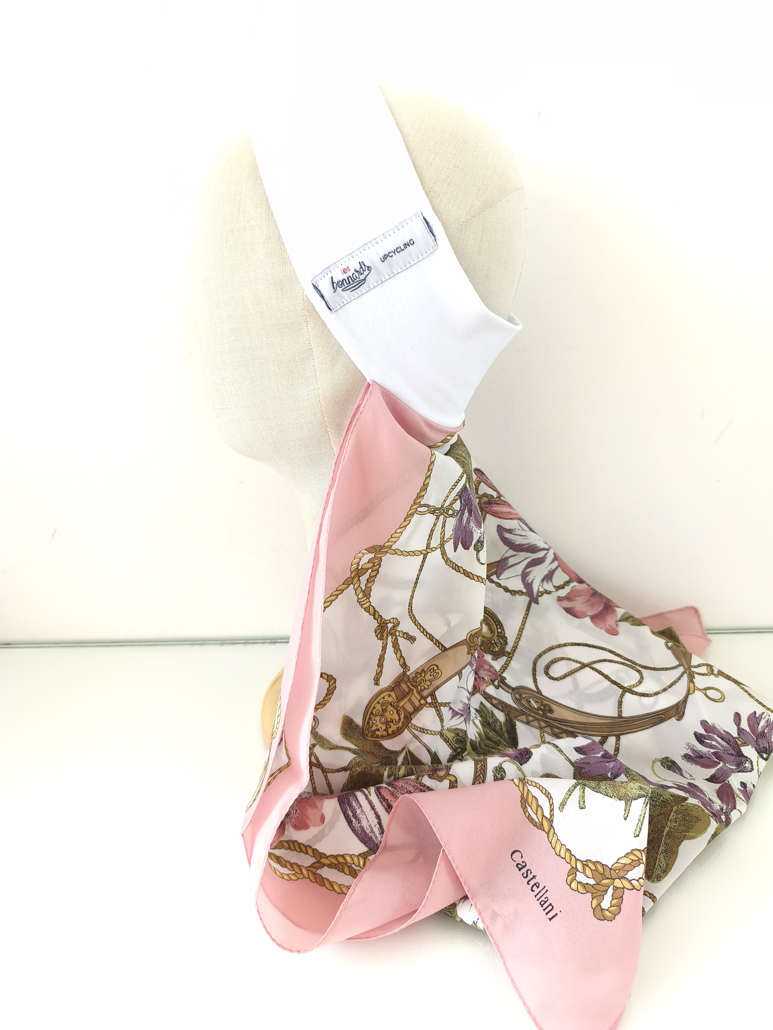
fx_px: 685
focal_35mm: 23
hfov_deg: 58.9
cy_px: 515
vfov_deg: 73.9
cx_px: 386
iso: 200
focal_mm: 6.14
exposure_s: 1/80
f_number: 1.65
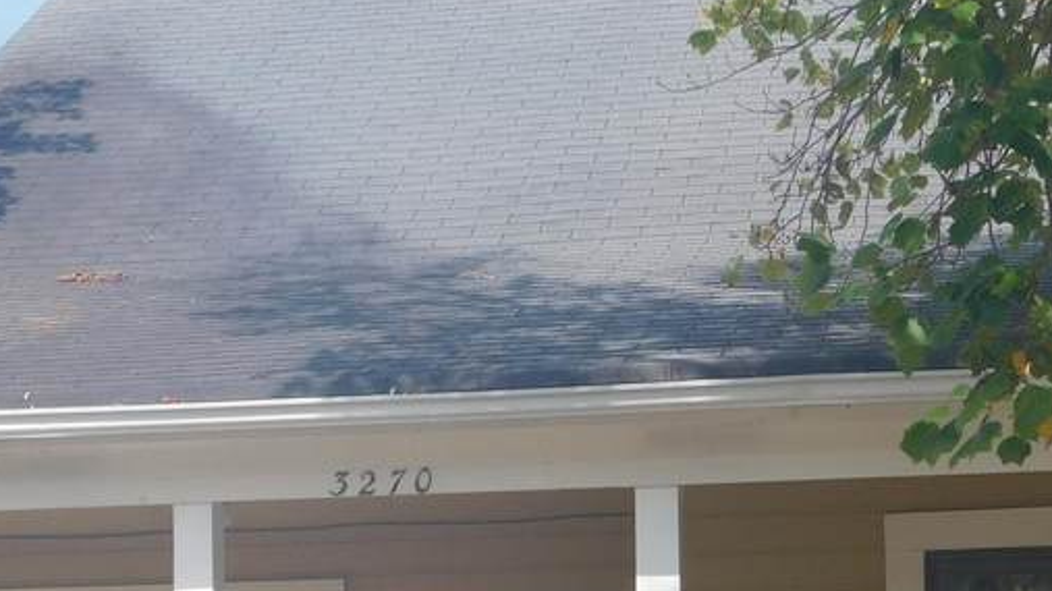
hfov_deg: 21.6
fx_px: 2761
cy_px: 707
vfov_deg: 12.0
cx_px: 454
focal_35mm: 99
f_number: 3.5
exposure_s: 1/640
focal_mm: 6.3
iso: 125
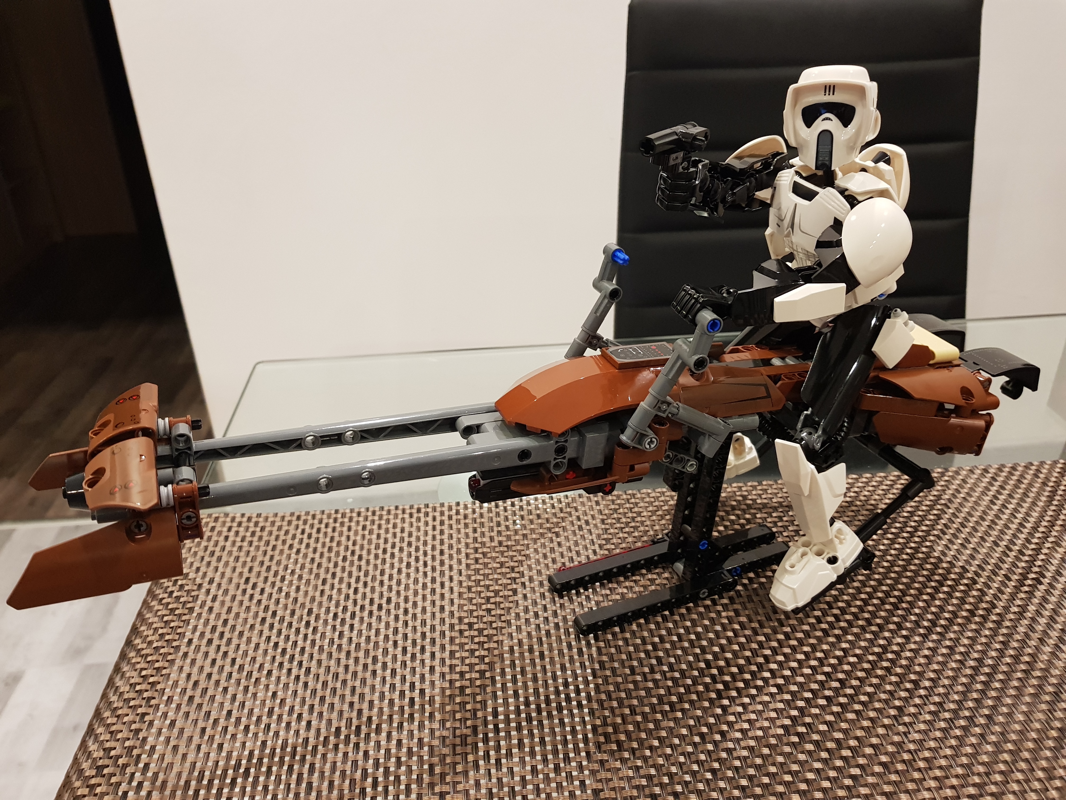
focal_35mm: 26
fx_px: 801
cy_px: 400
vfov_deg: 53.1
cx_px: 533
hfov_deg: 67.3
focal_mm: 4.2
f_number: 1.7
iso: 200
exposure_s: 1/14
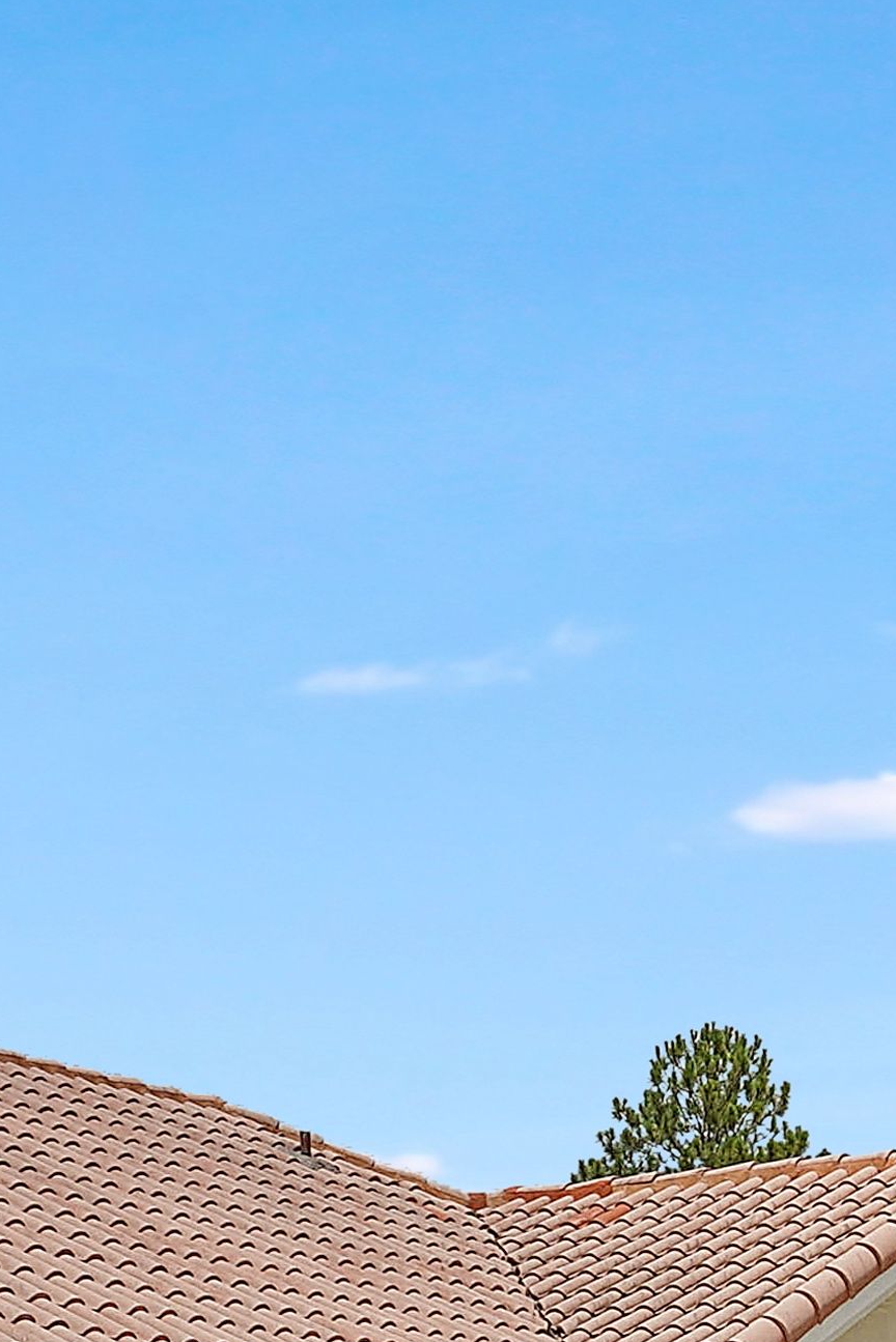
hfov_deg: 15.5
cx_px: 682
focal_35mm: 88
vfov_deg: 21.0
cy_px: 1735
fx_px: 3283
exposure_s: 1/30
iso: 100
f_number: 16
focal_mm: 19
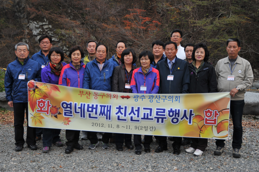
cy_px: 86
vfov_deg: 27.0
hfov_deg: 39.6
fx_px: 359
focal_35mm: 50
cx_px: 130
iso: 500
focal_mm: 50
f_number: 4.8
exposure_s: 1/60
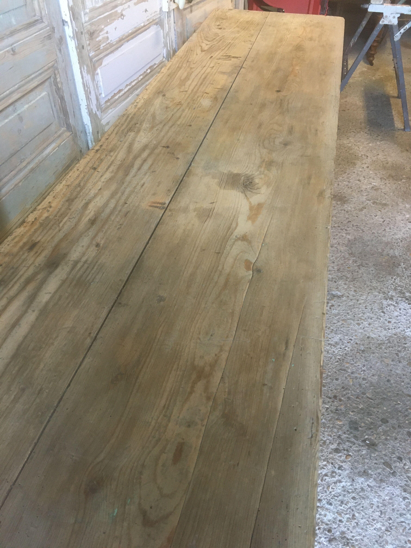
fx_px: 459
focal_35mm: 29
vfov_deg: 61.7
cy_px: 274
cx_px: 206
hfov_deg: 48.2
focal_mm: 4.15
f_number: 2.2
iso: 200
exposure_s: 1/33
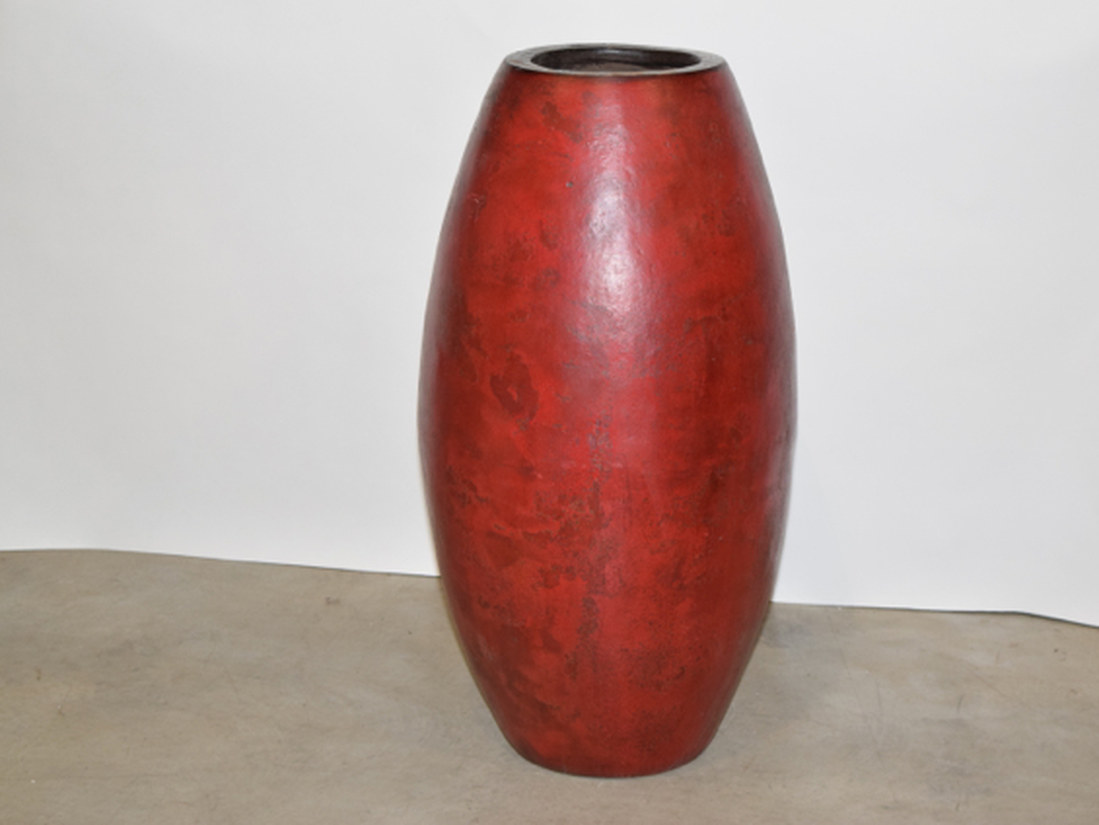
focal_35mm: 74
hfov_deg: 26.5
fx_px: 2335
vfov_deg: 20.0
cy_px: 413
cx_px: 611
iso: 800
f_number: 5.6
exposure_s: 1/125
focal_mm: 45
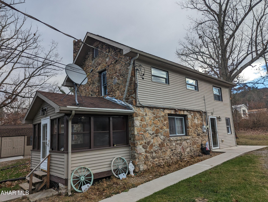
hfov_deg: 71.5
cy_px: 101
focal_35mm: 24
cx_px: 134
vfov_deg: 56.9
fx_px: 186
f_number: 1.85
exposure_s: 1/1143
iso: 44
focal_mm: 6.81
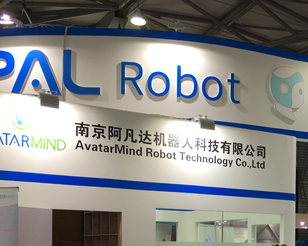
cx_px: 289
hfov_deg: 27.1
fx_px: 611
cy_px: 245
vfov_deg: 22.0
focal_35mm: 67
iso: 40
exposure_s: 1/100
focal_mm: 4.15
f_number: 2.2
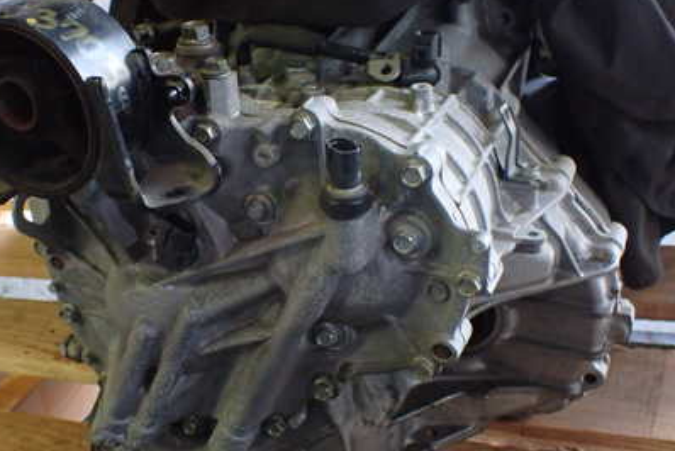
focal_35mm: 47
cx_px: 237
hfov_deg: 41.5
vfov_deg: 28.7
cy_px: 251
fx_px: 882
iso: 800
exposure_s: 1/125
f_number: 2.3
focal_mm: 5.4
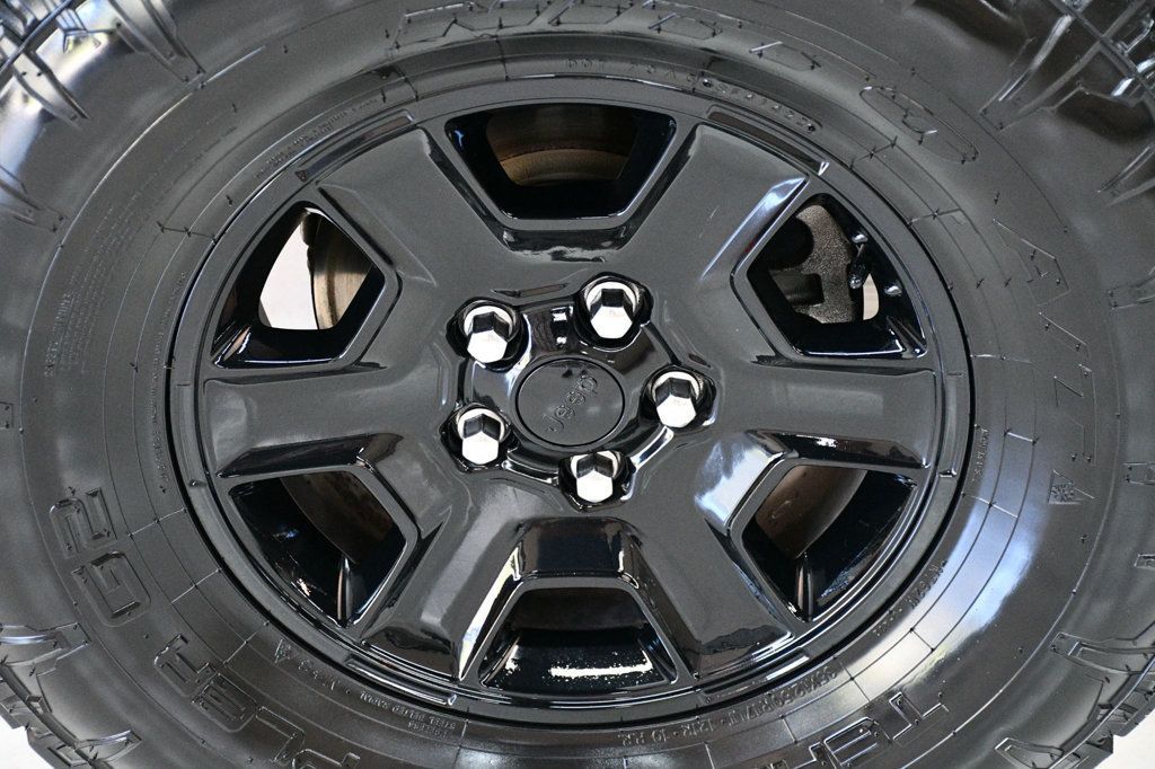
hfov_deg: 27.0
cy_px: 384
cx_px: 578
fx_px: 2405
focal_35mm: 75
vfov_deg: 18.2
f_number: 4.8
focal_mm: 50
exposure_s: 1/60
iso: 4000
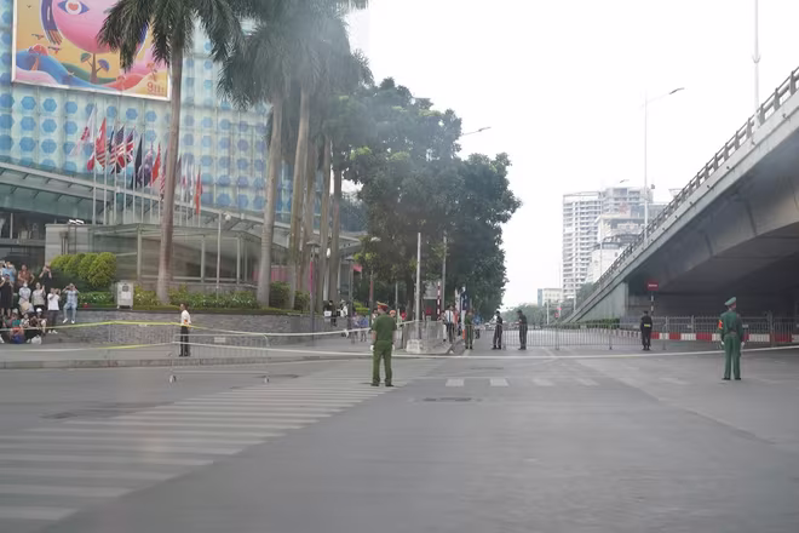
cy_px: 266
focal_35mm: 47
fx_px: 1043
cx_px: 400
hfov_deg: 41.9
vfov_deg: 28.6
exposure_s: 1/200
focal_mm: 47
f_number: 5.6
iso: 2000
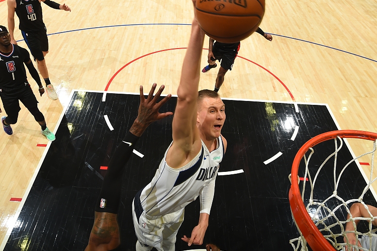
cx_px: 171
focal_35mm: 29
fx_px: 303
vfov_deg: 44.7
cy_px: 105
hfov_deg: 63.6
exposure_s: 1/250
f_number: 7.1
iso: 500
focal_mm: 22
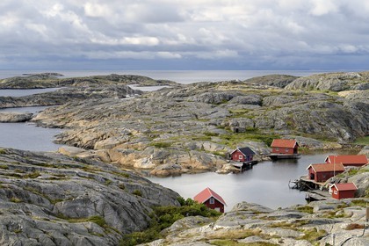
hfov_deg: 32.4
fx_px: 635
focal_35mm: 62
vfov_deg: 21.9
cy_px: 123
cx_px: 184
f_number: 8
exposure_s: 1/320
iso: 200
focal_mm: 62
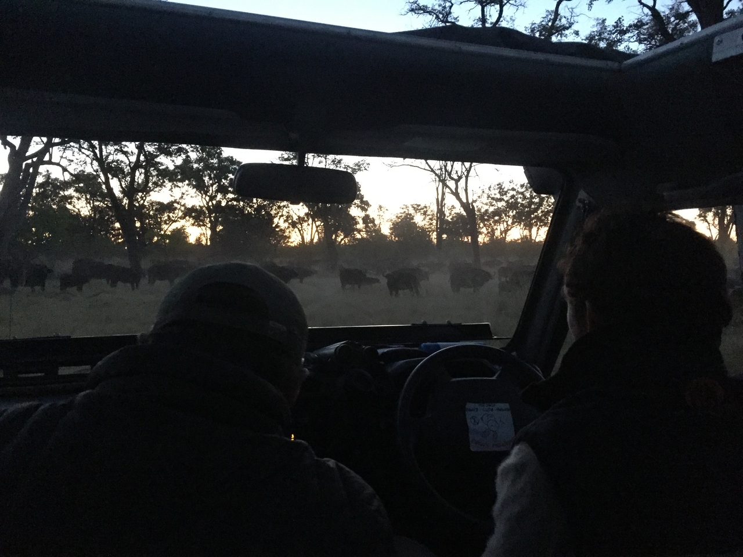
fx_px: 622
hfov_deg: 61.7
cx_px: 372
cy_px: 278
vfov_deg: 48.2
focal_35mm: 29
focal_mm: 4.15
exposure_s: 1/17
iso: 1250
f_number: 2.2
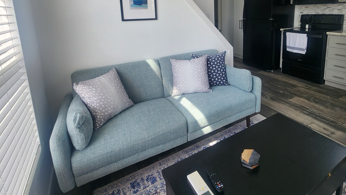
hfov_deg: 88.8
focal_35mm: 19
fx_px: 174
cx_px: 201
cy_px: 44
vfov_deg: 55.0
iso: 50
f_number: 2.2
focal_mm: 2.2
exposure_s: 1/159
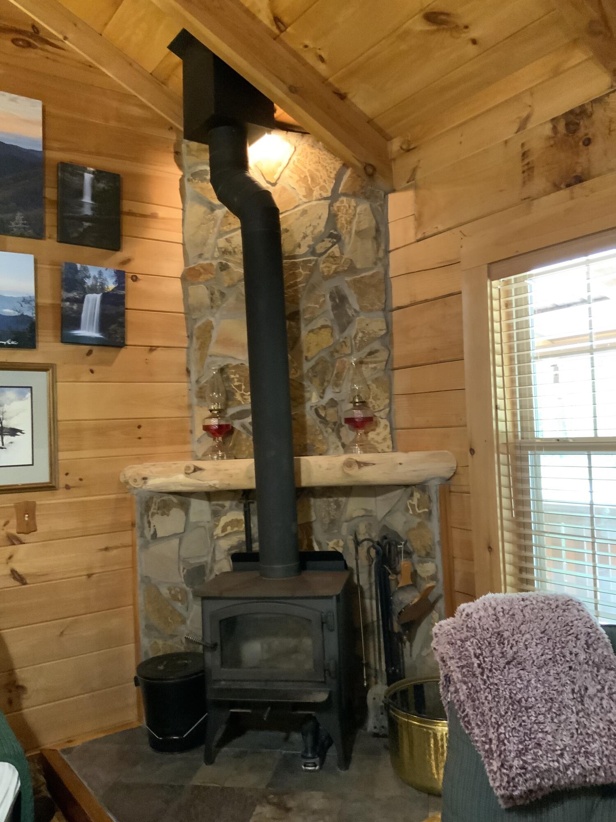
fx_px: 688
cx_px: 308
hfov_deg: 48.2
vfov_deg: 61.7
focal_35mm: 29
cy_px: 411
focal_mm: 3
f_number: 1.8
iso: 500
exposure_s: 1/30
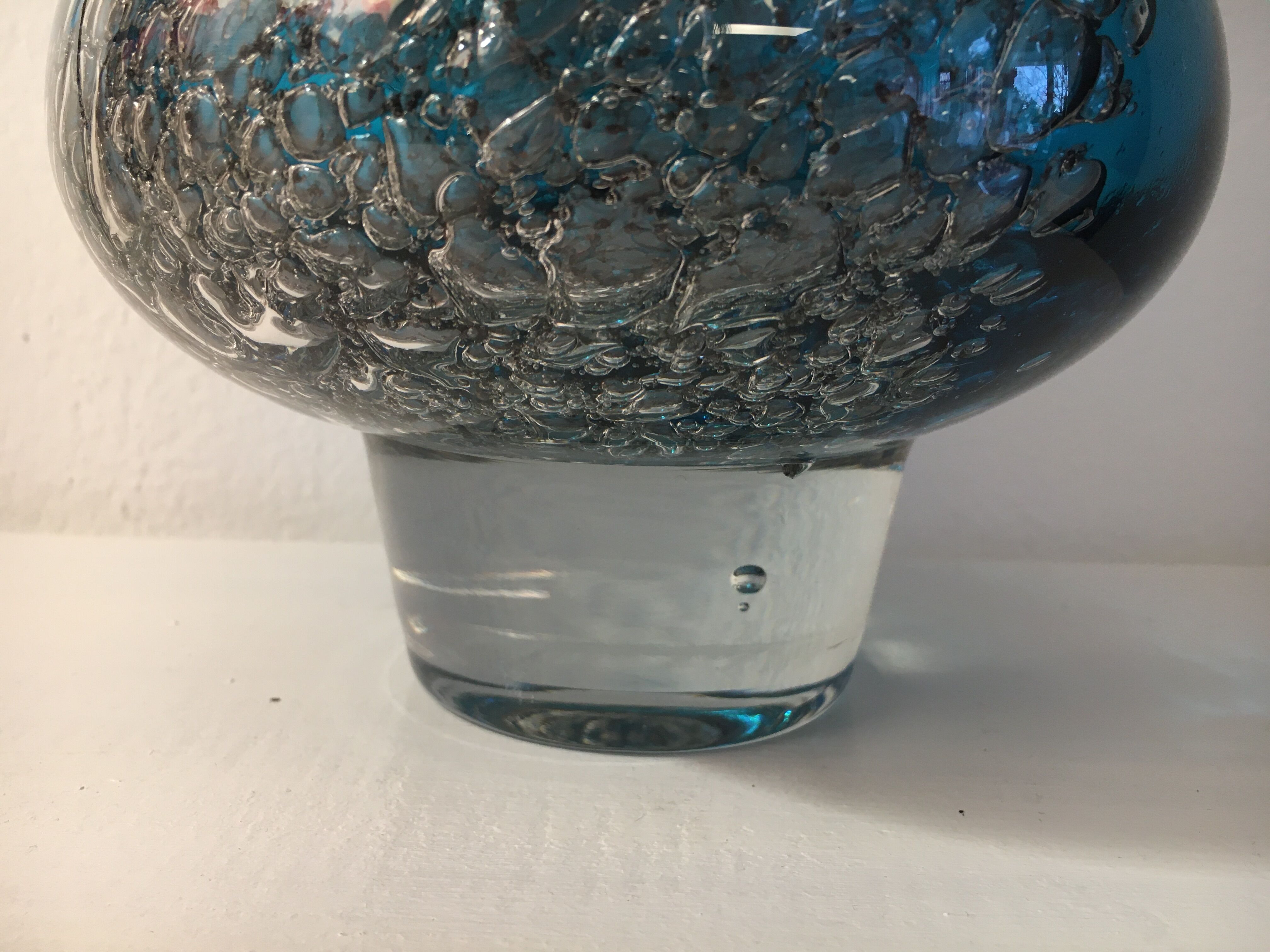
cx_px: 635
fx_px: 1064
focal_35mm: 29
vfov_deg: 48.2
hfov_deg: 61.7
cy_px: 476
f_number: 2.2
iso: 100
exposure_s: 1/33
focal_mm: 4.15
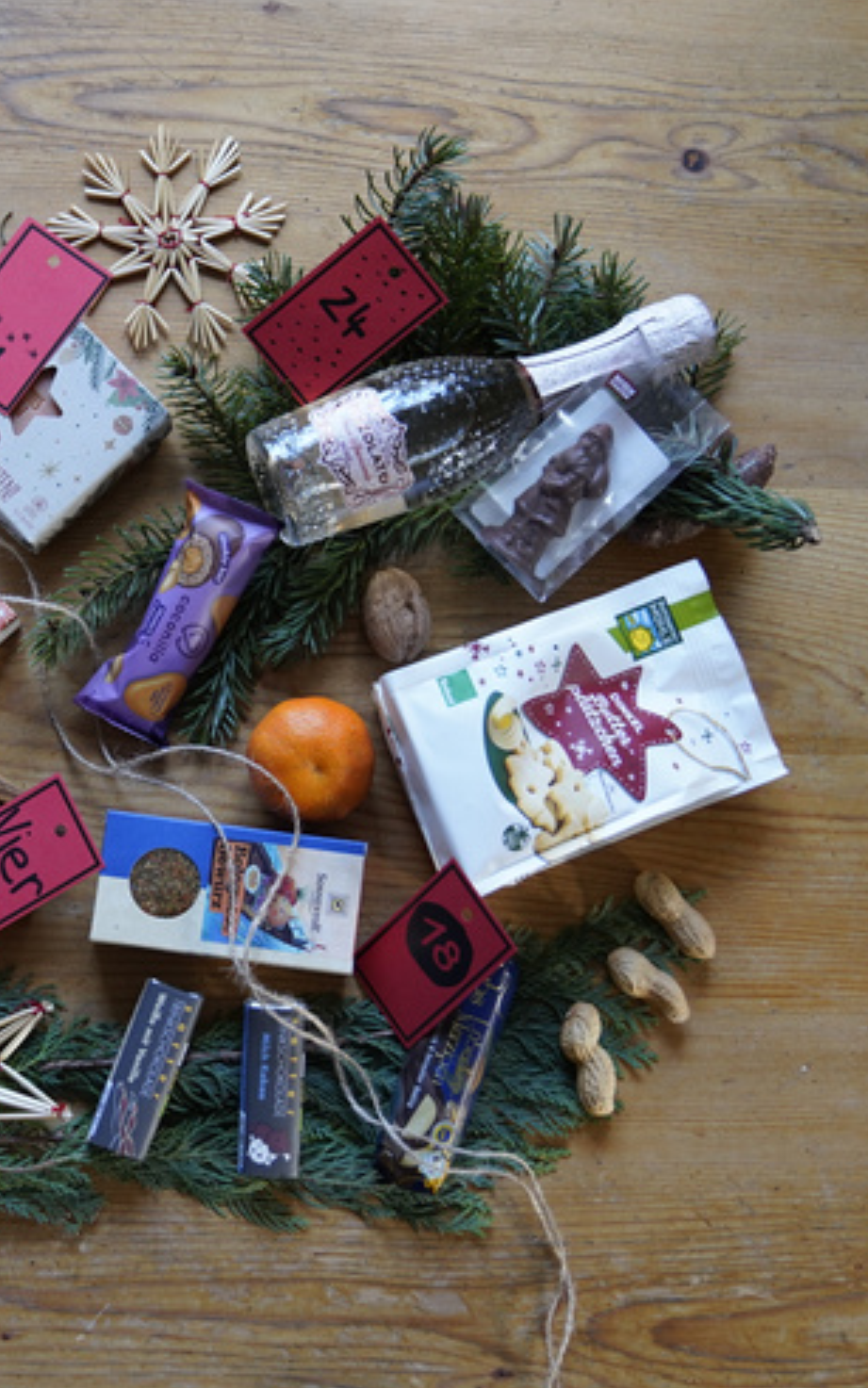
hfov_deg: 22.7
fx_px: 2119
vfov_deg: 36.3
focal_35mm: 56
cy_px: 693
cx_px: 139
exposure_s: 1/30
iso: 640
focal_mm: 24
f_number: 2.8
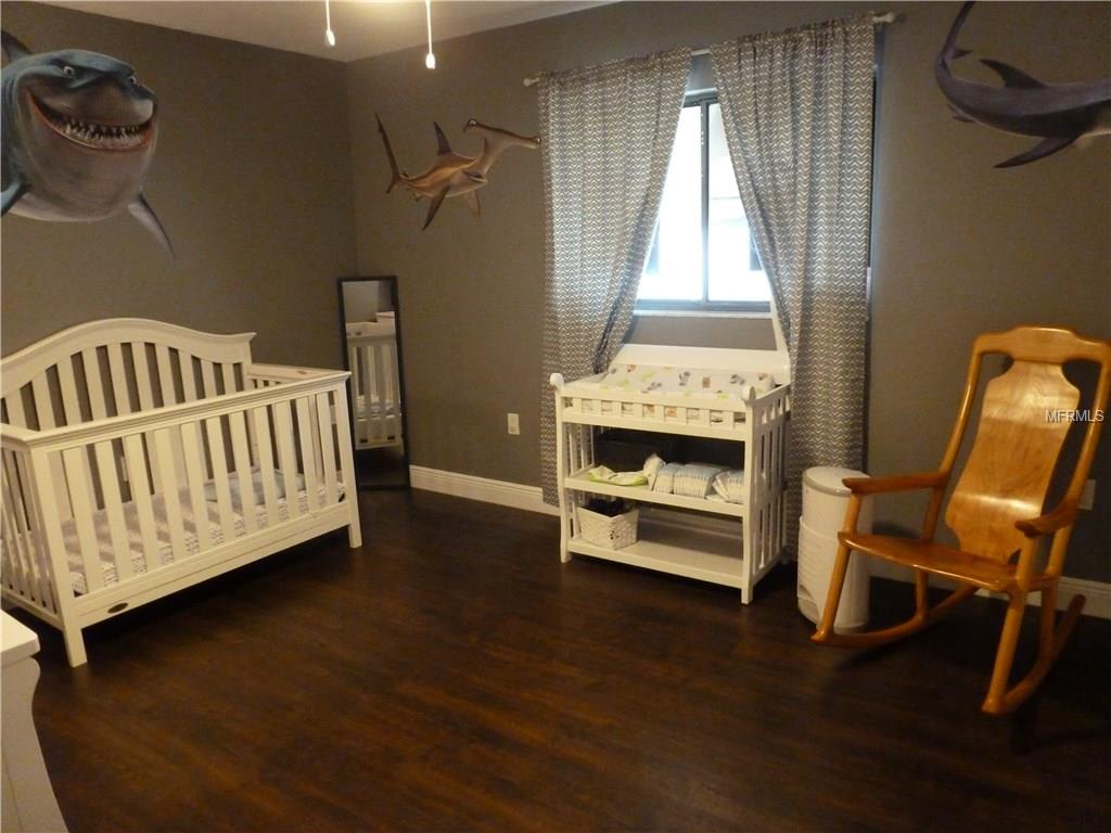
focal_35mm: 24
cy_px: 416
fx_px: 770
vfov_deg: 56.8
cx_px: 556
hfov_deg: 71.6
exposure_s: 1/13
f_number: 3.3
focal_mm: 4.3
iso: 800
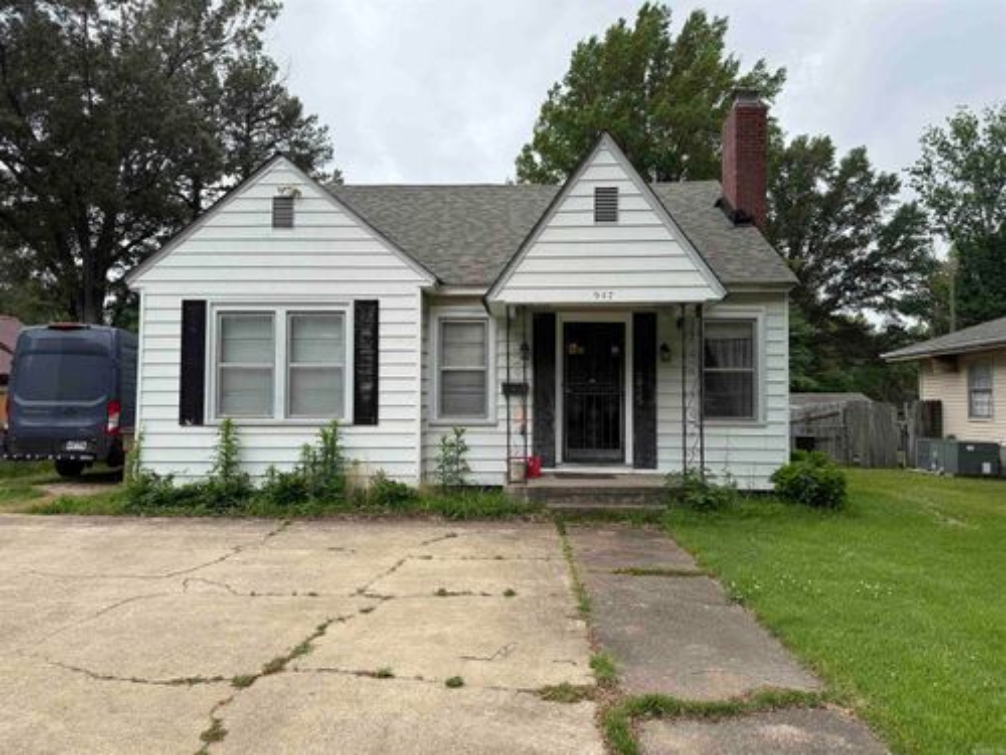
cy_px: 378
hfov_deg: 71.6
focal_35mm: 24
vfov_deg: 56.8
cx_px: 503
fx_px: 697
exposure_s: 1/2801
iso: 100
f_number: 1.78
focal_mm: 6.76
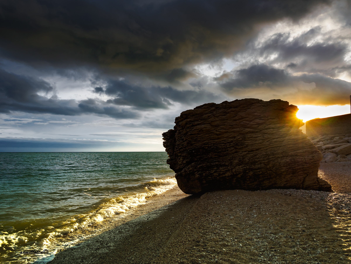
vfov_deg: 46.8
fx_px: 304
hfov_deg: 60.0
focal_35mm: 30
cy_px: 132
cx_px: 176
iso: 200
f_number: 6.3
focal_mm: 15
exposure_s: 1/200
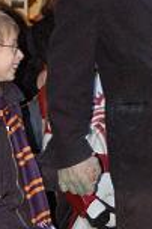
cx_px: 223
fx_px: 1809
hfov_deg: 4.8
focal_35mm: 285
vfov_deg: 7.2
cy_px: 154
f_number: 5.6
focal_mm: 48
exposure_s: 1/60
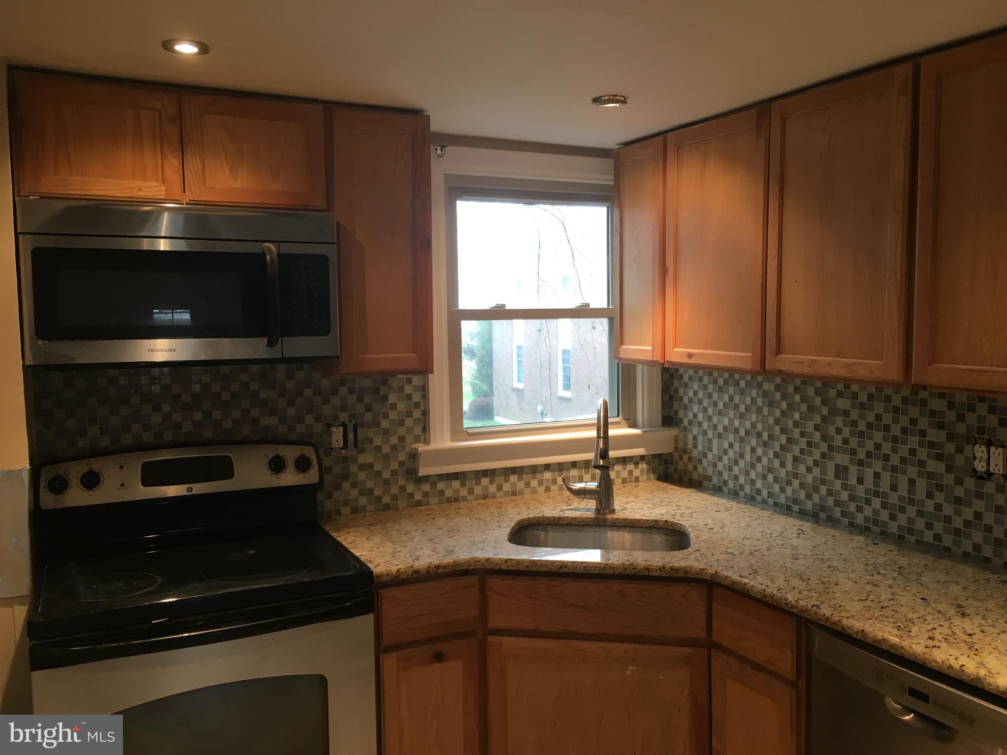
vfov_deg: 48.2
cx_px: 504
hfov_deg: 61.7
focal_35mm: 29
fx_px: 844
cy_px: 378
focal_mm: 4.15
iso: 50
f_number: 2.2
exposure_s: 1/30
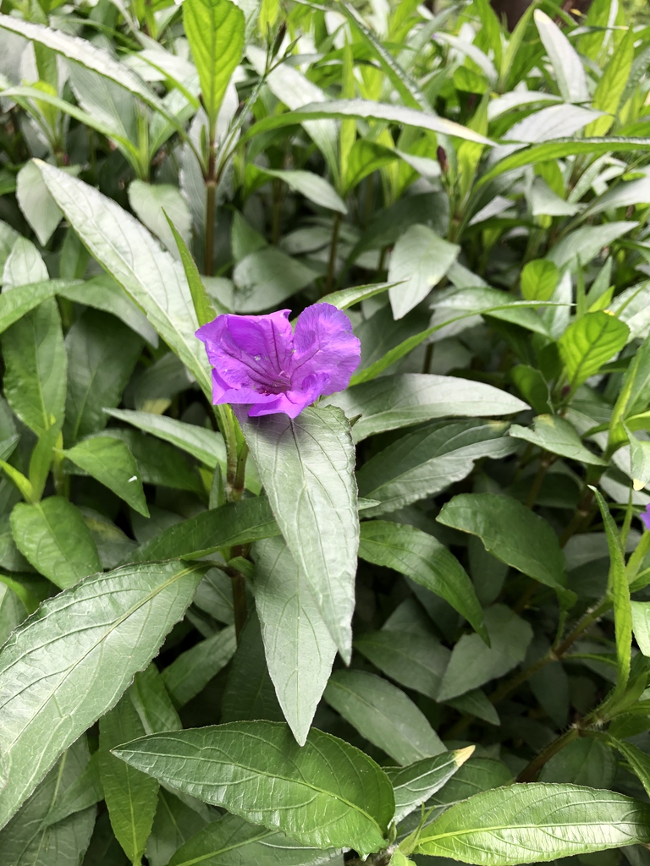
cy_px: 433
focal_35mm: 28
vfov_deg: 63.4
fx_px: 701
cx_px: 325
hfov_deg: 49.7
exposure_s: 1/120
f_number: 1.8
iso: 32
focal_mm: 3.99
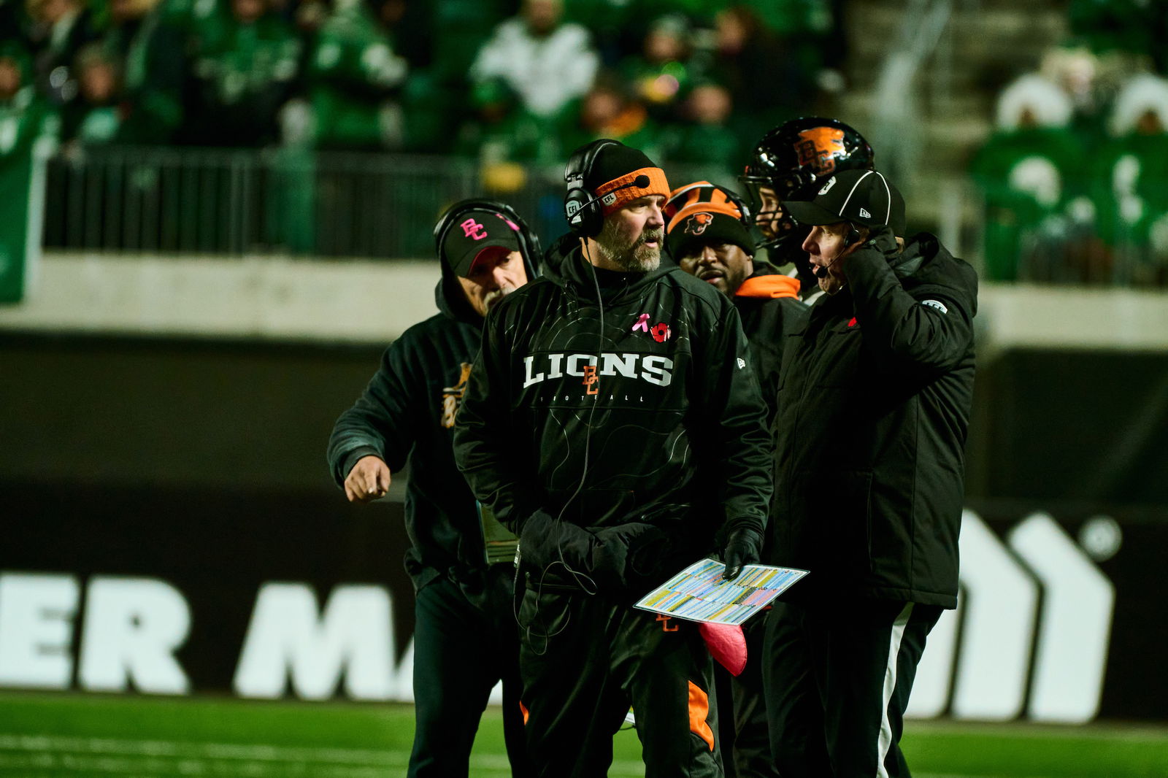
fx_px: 19461
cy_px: 389
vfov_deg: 2.3
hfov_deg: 3.4
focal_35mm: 600
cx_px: 584
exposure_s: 1/800
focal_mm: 600
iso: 6400
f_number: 6.3
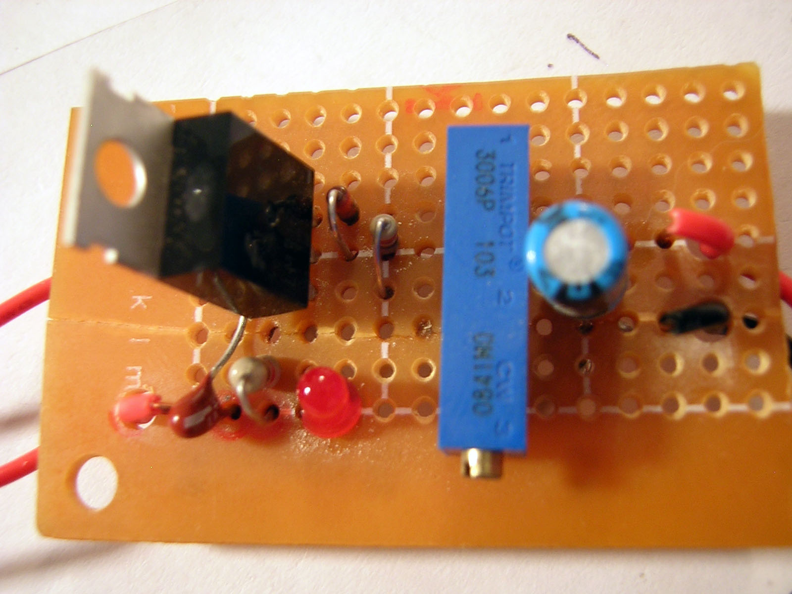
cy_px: 297
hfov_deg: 51.4
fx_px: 824
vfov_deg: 39.7
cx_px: 396
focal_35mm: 36
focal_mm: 4.7
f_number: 2.6
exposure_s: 1/2.9
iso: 137
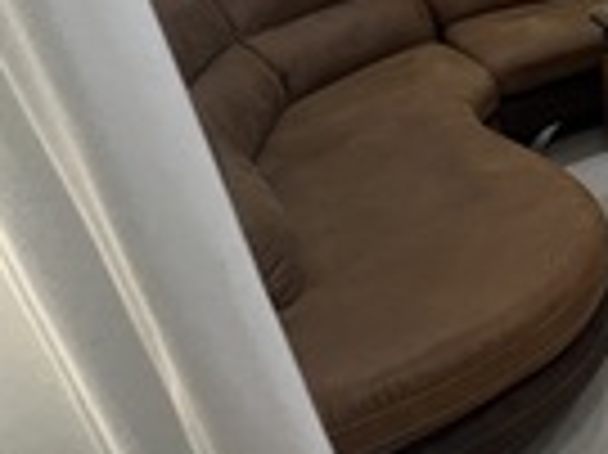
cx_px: 953
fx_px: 772
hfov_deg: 26.9
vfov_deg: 28.1
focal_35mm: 44
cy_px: -110
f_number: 1.8
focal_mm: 1.57
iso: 125
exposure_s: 1/50
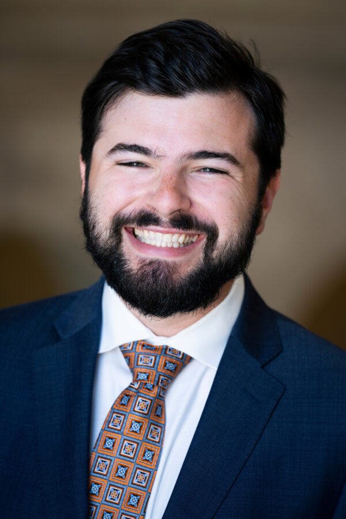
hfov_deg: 6.9
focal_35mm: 200
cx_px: 173
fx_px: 2883
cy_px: 260
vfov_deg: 10.3
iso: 1000
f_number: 4
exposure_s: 1/320
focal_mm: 200
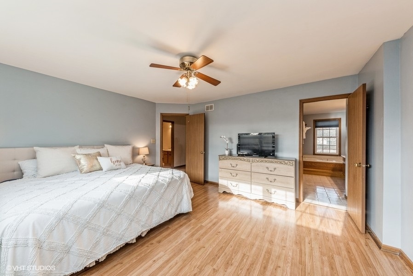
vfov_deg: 90.1
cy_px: 138
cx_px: 206
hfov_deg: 112.6
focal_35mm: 12
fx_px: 138
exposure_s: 1/20
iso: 200
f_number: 9
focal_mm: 12
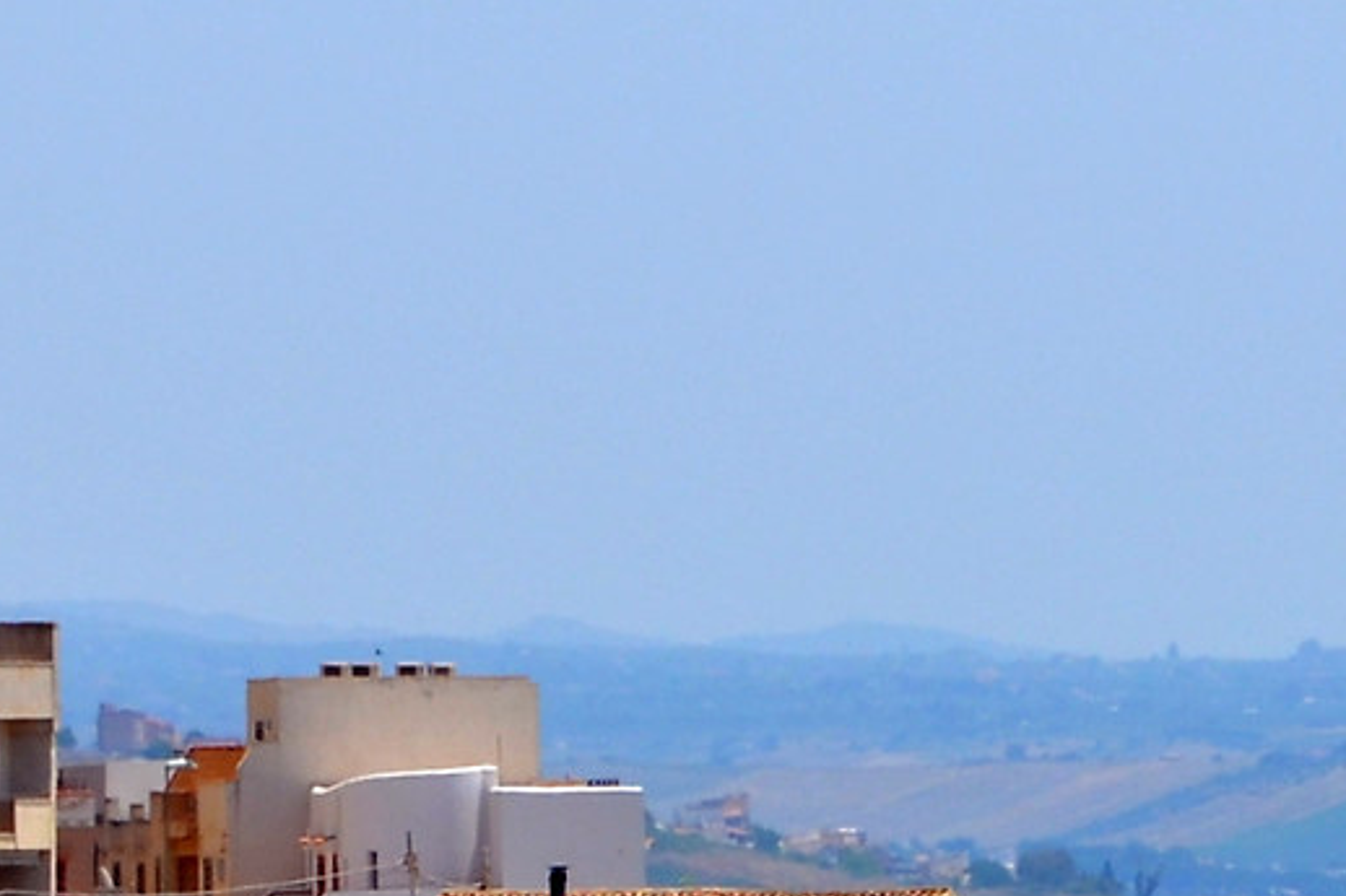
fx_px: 27296
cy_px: 1244
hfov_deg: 2.8
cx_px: 972
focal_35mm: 730
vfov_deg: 1.9
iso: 200
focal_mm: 105
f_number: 16
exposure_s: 1/320
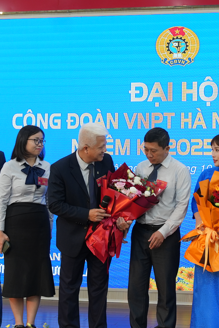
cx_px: 172
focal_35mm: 89
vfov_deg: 22.7
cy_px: 104
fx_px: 812
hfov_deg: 15.3
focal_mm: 30
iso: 320
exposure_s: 1/100
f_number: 4
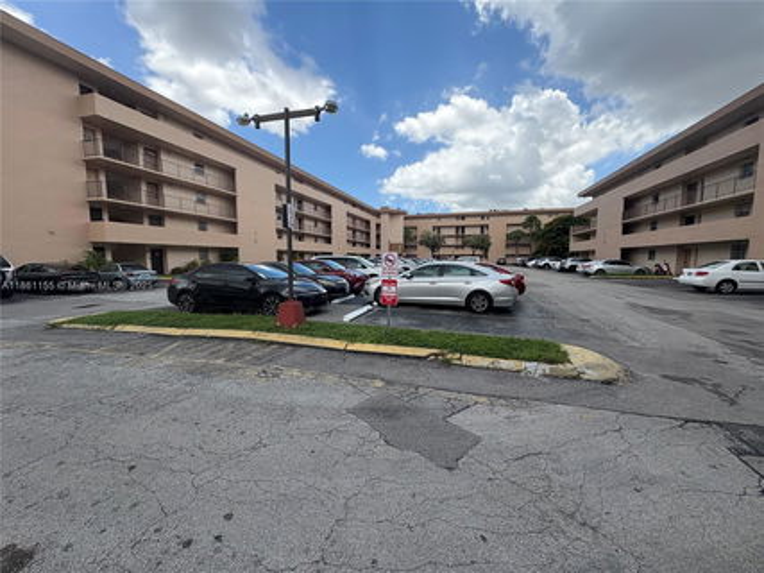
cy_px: 286
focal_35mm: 14
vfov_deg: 85.6
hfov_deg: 102.1
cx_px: 382
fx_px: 309
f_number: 2.2
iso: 64
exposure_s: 1/1506
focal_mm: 2.22
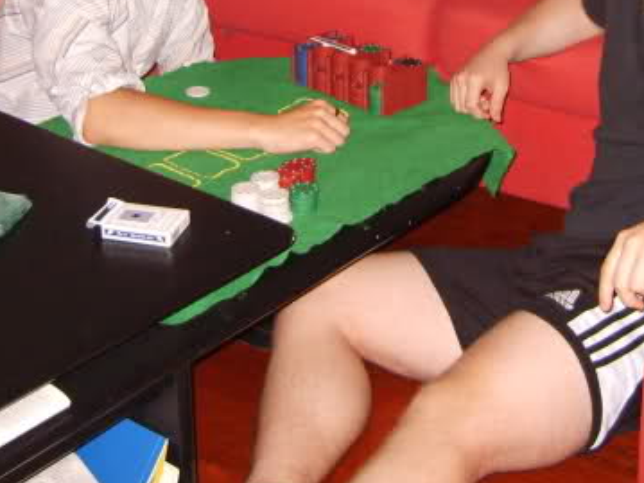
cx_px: 393
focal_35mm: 78
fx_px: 1451
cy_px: -7
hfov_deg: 25.0
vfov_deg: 18.4
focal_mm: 7.4
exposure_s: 1/30
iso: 144
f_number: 2.8
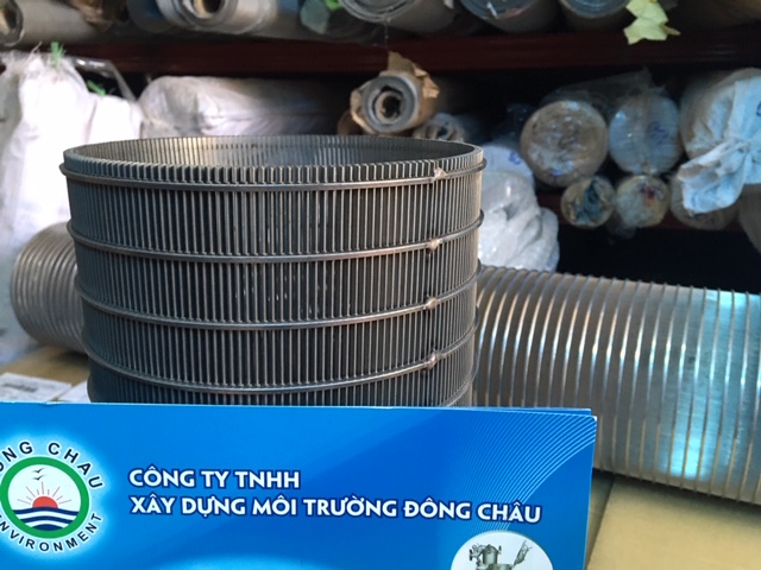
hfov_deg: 61.7
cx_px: 380
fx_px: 638
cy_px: 285
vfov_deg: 48.2
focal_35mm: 29
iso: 100
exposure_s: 1/17
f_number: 2.2
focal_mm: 4.15
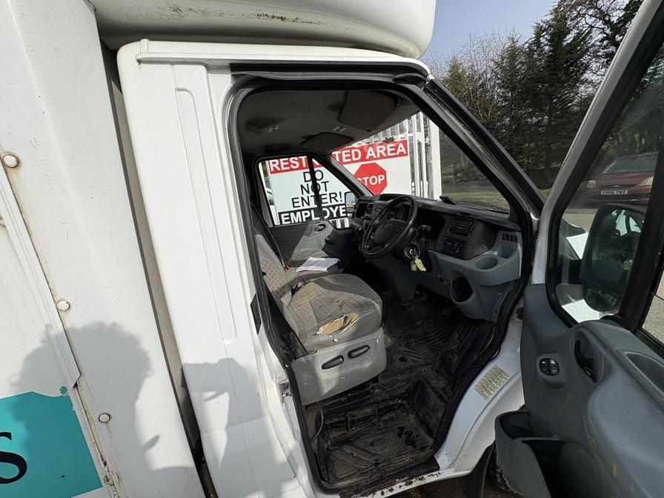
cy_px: 249
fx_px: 269
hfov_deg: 102.1
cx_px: 332
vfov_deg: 85.7
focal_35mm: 14
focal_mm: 2.22
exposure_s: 1/1789
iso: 50
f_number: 2.2
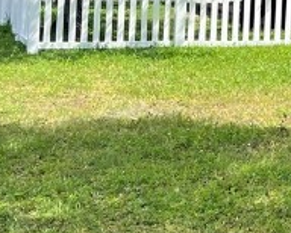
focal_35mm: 135
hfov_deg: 12.7
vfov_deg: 11.2
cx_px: 558
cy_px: -65
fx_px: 1164
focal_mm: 5.1
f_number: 1.6
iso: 50
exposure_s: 1/1695
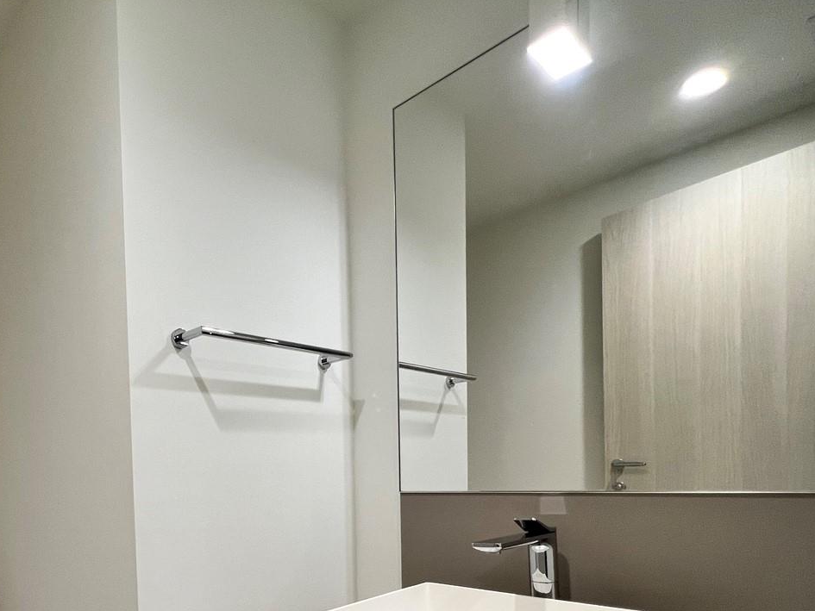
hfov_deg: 71.5
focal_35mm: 22
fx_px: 518
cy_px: 508
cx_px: 210
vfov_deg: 55.7
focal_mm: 1.57
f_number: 1.8
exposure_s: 1/120
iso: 125
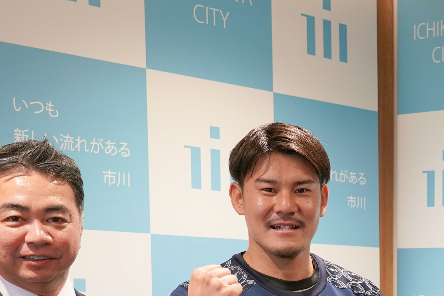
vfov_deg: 13.3
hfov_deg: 19.4
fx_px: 1208
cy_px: 416
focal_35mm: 98
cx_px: 559
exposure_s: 1/160
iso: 1000
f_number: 4
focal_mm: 31
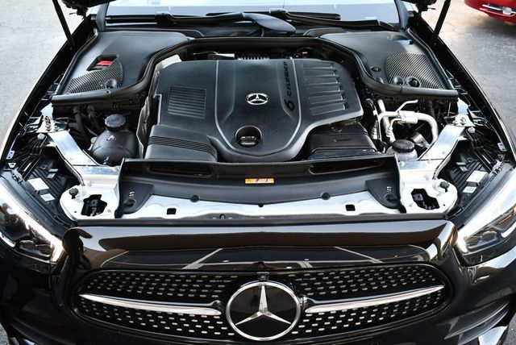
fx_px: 516
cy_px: 172
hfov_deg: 53.1
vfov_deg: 36.9
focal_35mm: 36
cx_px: 258
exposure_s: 1/250
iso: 560
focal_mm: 18
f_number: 3.5
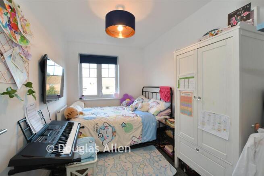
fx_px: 110
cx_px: 132
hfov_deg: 100.4
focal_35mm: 15
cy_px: 88
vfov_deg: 77.4
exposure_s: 1/6
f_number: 8
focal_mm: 10
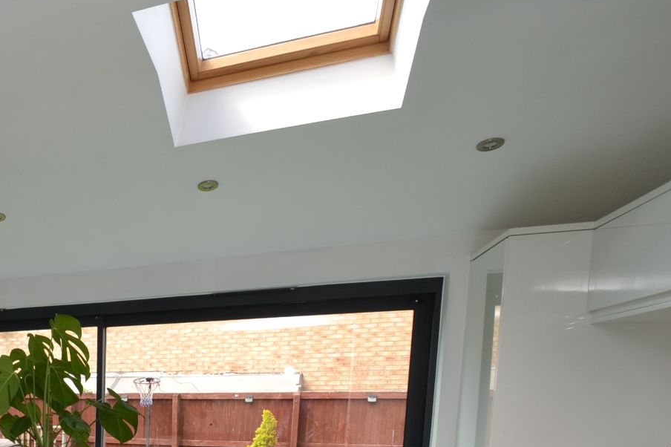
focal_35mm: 34
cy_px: 474
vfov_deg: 34.4
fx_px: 633
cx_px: -83
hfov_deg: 42.5
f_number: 5.6
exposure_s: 1/125
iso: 320
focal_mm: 10
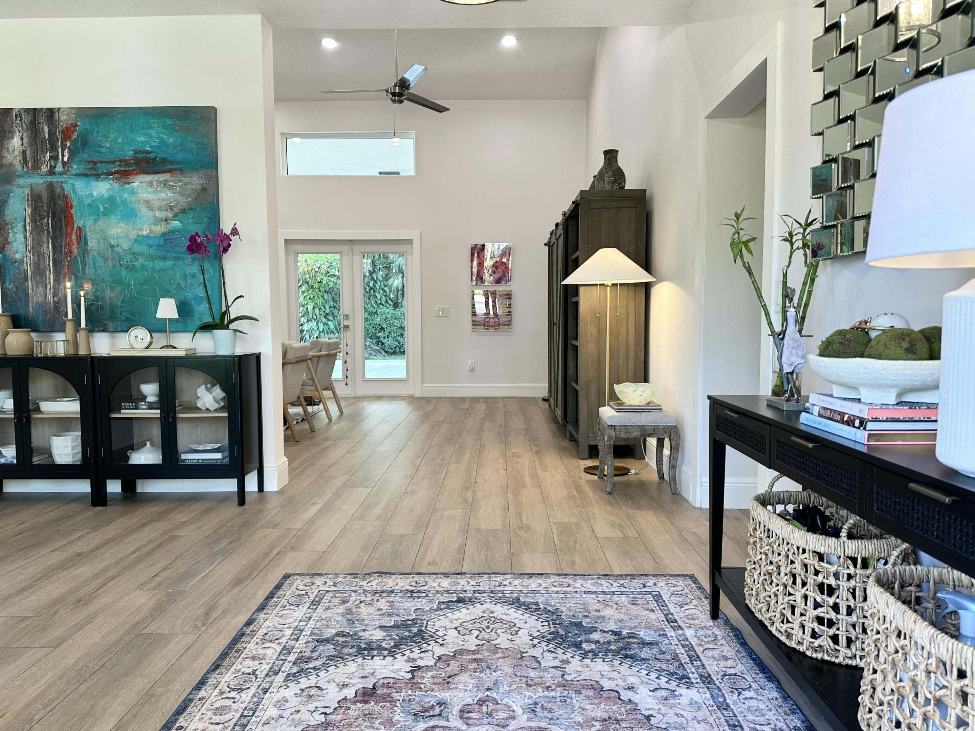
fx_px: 676
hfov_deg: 71.6
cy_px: 366
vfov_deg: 56.8
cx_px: 488
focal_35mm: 24
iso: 125
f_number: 1.78
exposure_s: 1/120
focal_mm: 6.86
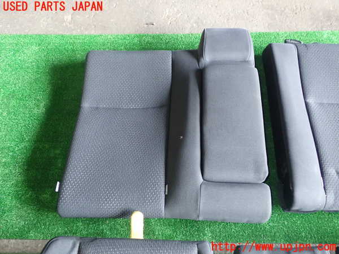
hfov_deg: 51.4
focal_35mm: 36
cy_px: 127
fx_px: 353
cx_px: 170
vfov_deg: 39.7
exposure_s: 1/40
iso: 320
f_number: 2.5
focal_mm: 6.37
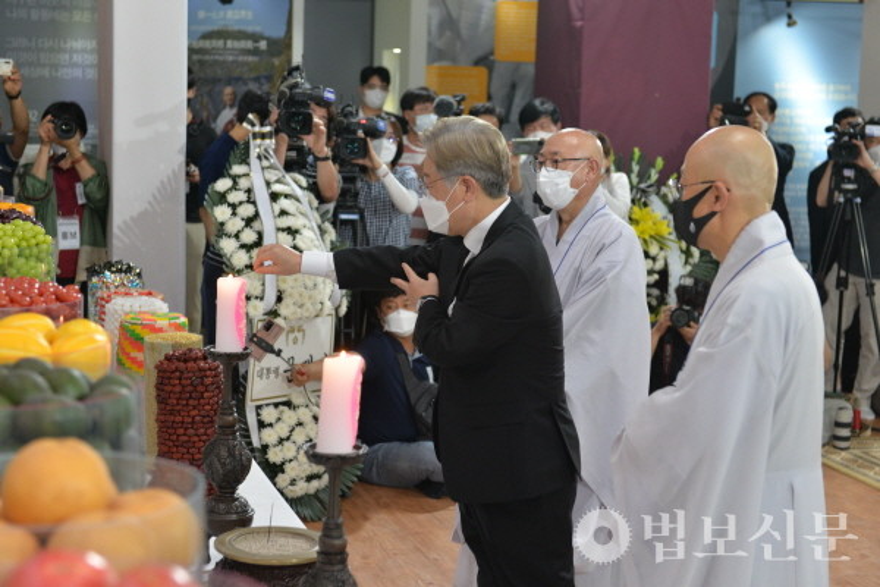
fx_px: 1515
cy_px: 294
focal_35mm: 62
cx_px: 440
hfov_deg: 32.4
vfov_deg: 21.9
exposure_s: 1/60
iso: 720
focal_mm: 62
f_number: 4
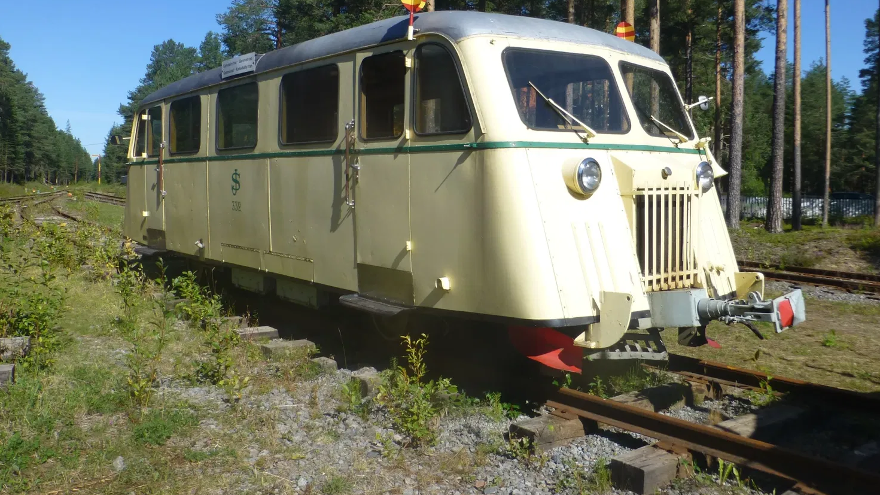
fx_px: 747
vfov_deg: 36.3
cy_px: 171
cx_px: 435
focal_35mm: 32
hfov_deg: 61.0
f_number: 4
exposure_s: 1/1300
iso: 100
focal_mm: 4.8
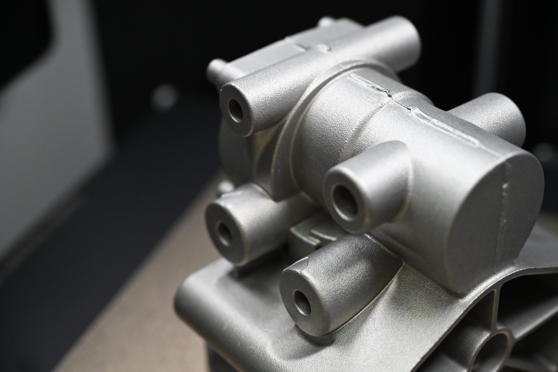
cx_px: 279
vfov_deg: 21.9
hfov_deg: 32.4
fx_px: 961
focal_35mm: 62
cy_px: 186
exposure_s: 1/250
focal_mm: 62
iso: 4000
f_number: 4
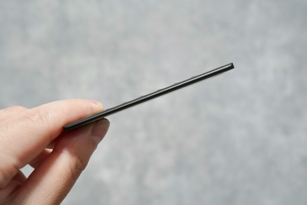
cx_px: 154
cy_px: 102
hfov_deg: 37.8
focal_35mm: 52
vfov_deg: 25.8
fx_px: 448
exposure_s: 1/60
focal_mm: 35
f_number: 6.3
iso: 3200
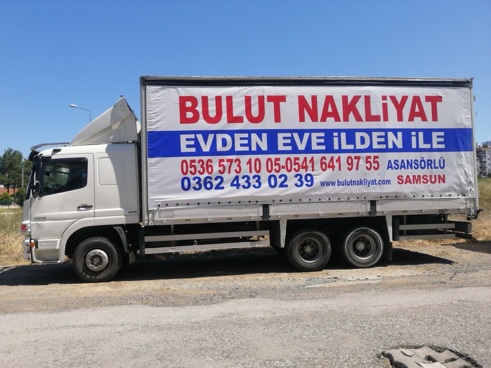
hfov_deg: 65.3
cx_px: 246
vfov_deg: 51.4
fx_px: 383
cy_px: 184
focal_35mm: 27
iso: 50
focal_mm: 3.95
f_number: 1.8
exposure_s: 1/1727
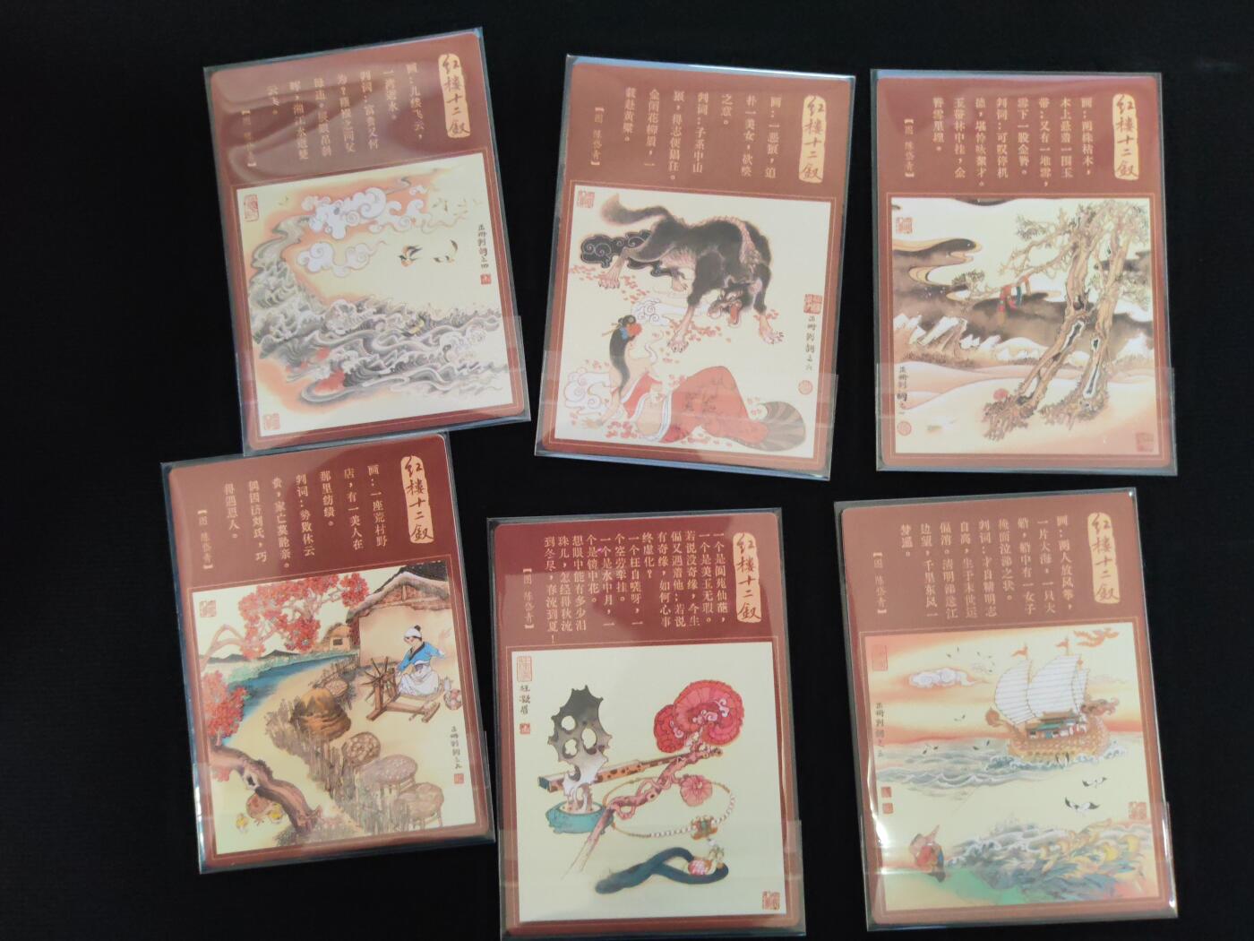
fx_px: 978
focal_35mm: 27
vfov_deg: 51.4
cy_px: 470
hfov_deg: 65.3
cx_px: 627
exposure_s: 1/50
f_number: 1.8
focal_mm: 5.53
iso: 1250
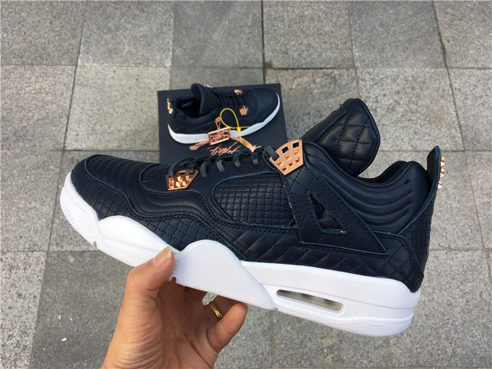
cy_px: 184
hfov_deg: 61.7
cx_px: 246
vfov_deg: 48.2
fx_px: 412
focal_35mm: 29
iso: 25
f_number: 2.2
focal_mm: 4.15
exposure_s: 1/251
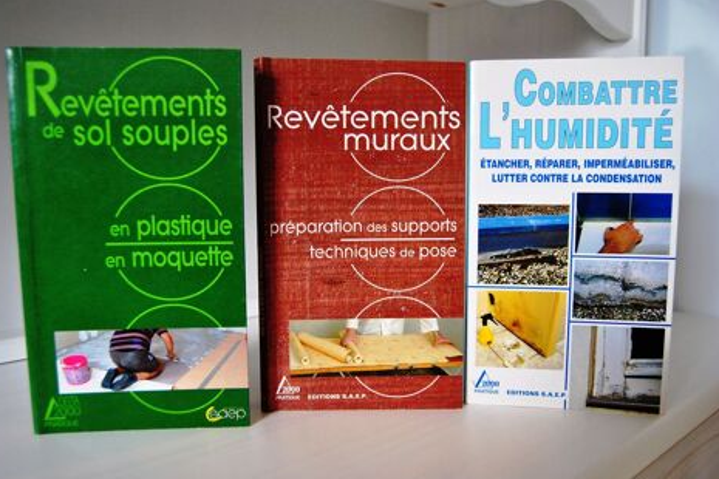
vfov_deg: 42.3
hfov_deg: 60.3
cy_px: 245
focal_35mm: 31
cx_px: 351
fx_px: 619
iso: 400
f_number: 3.5
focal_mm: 20
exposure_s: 1/40
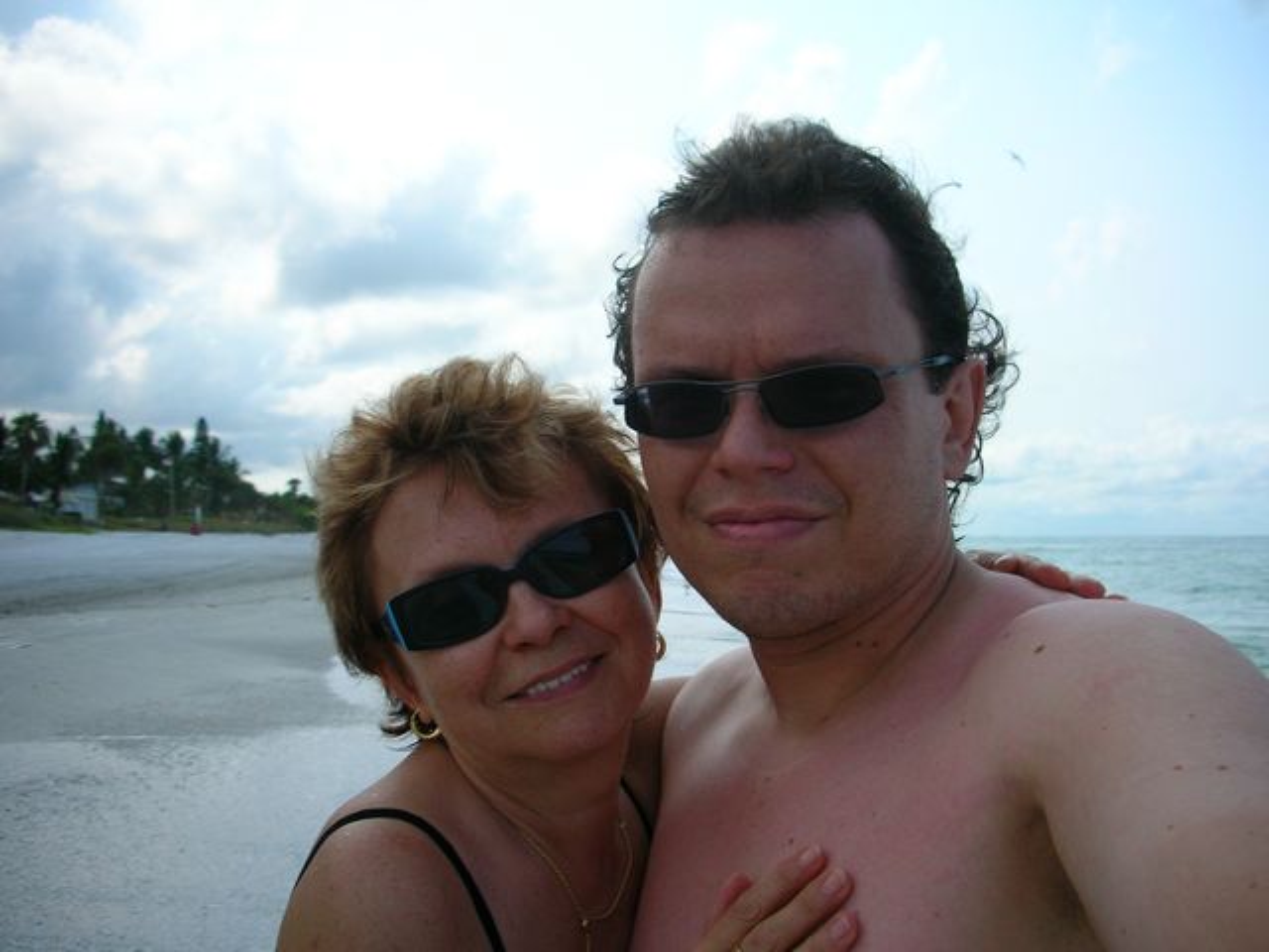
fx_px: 1283
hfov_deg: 52.6
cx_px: 634
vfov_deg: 40.7
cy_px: 476
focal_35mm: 35
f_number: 8.5
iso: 50
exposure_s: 1/125
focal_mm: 5.8
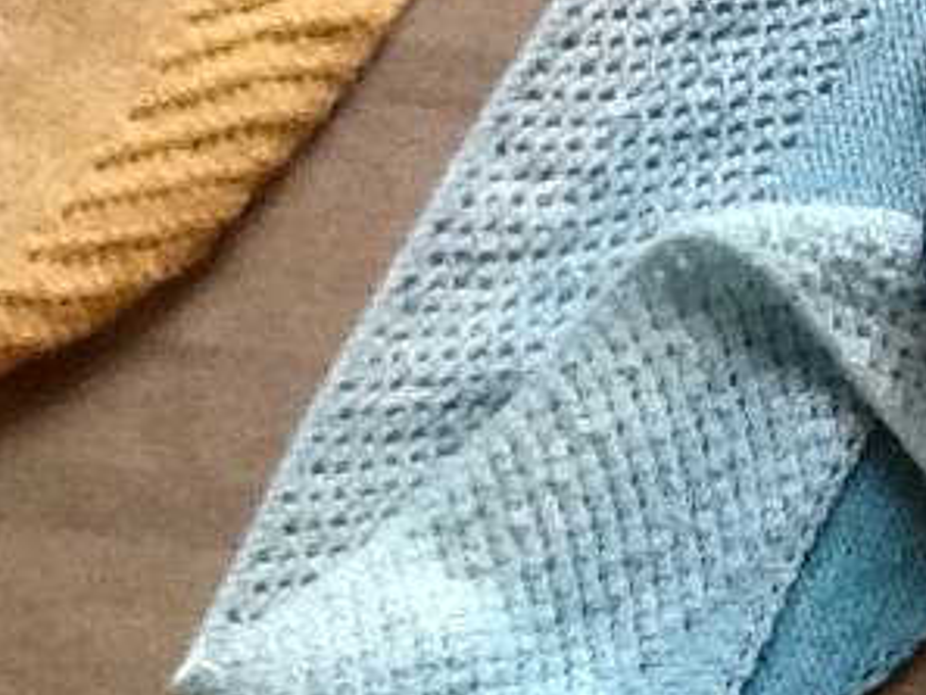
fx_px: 3800
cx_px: 664
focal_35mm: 142
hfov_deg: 13.9
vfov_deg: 10.3
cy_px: -65
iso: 160
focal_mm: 2.03
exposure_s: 1/30
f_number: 2.4
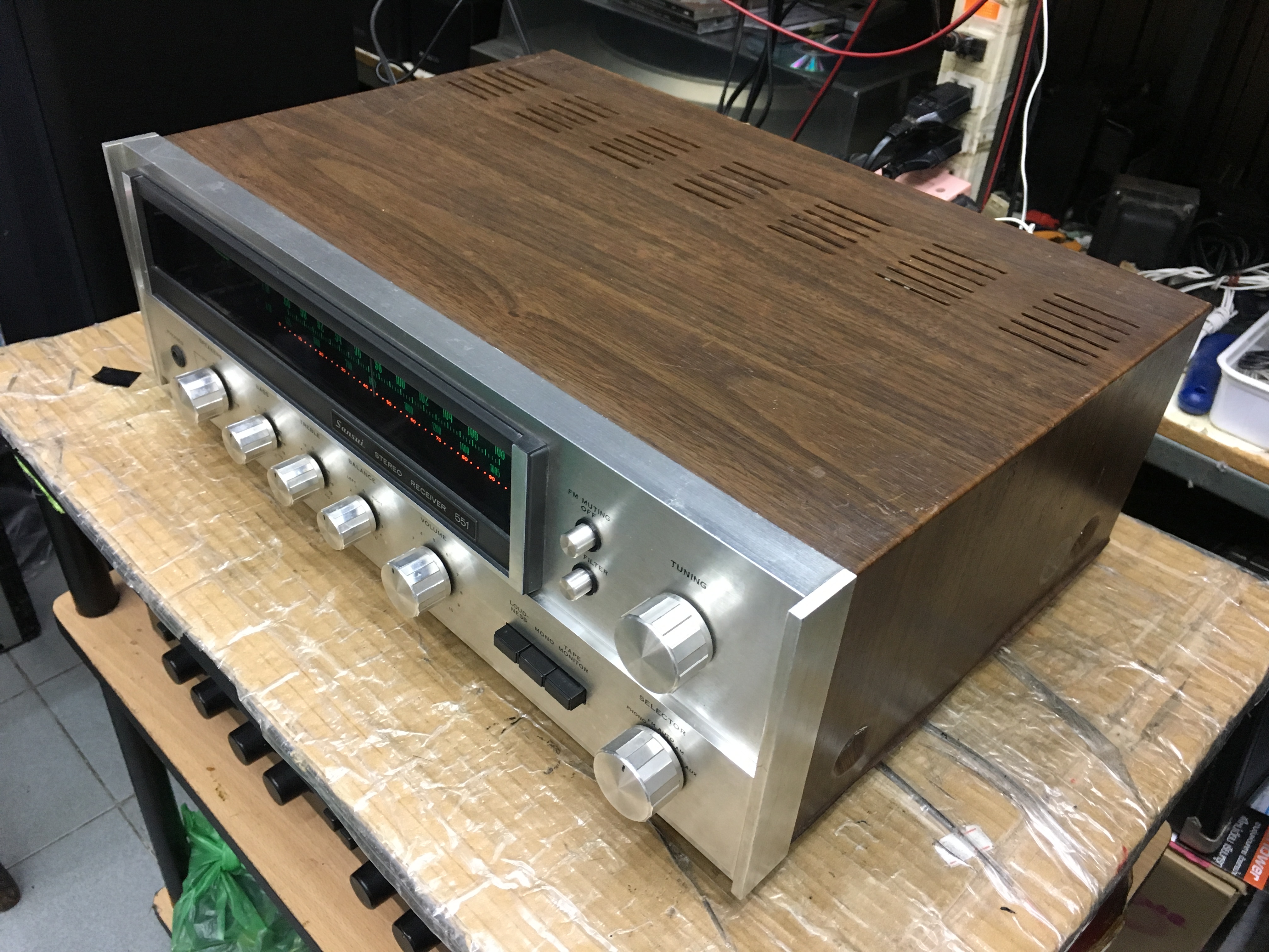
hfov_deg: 61.7
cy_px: 476
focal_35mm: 29
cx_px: 634
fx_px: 1063
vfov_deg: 48.2
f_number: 2.2
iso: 160
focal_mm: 4.15
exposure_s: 1/33
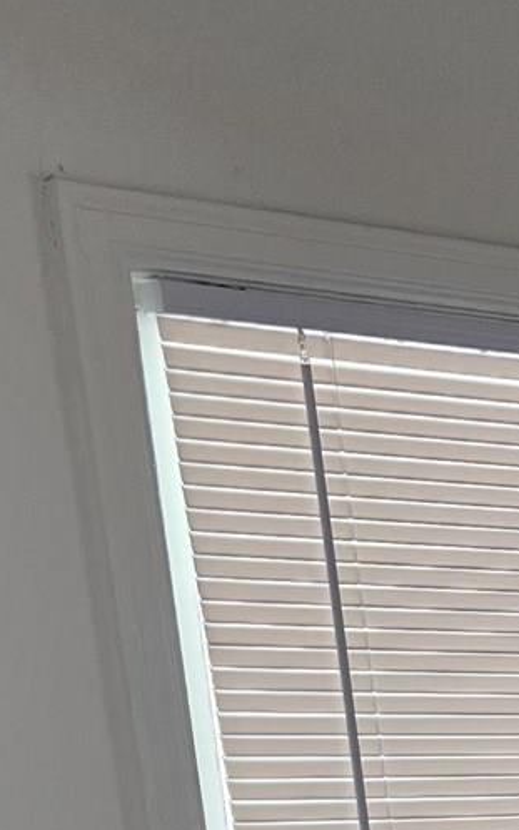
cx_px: 1212
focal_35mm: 113
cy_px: 1506
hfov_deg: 10.2
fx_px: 2555
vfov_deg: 15.7
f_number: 1.7
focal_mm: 6.3
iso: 100
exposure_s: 1/120
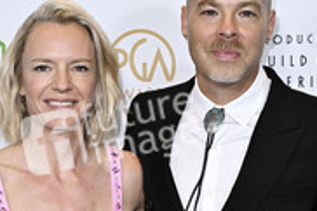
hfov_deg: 23.1
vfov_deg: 15.2
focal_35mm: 88
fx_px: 774
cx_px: 160
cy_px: 221
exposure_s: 1/320
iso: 2000
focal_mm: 40
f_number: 5.6
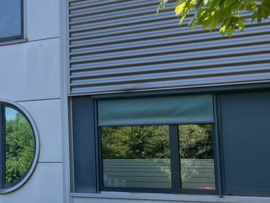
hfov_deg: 25.8
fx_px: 554
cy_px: 82
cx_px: -8
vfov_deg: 20.7
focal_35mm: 71
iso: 50
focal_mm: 5.1
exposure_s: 1/718
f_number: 1.6
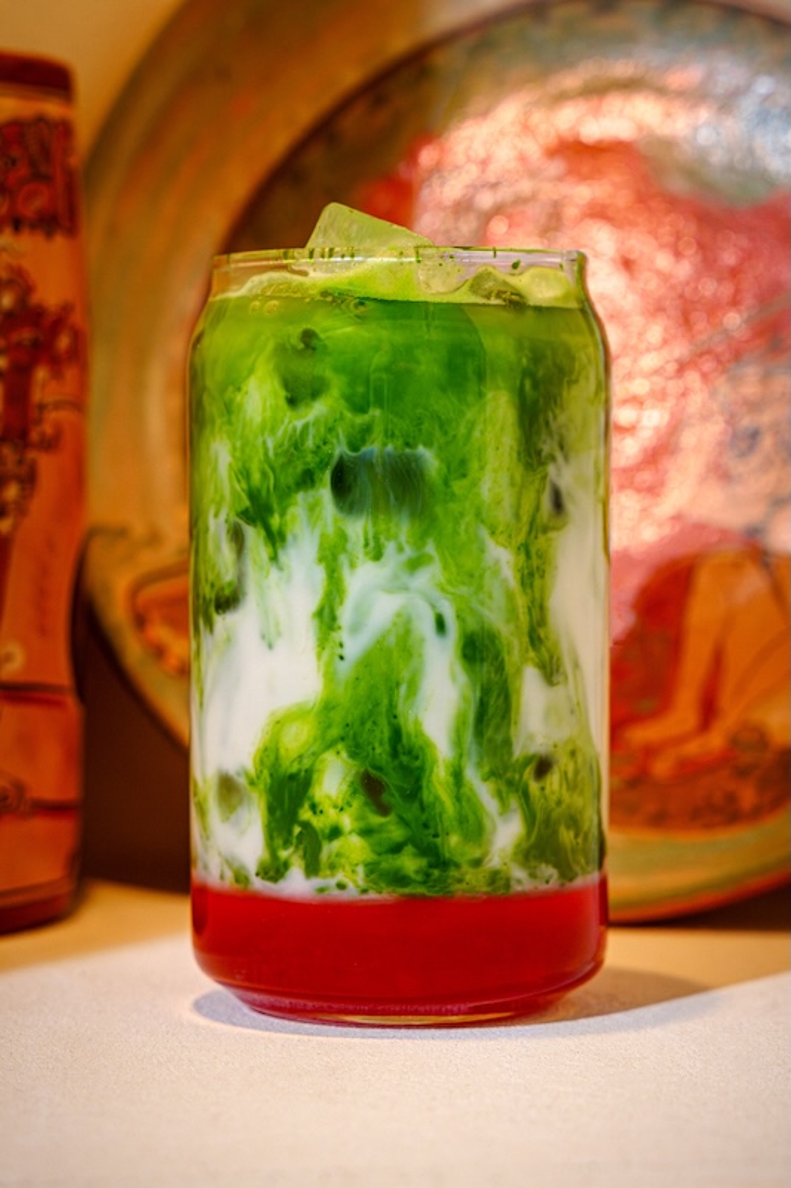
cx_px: 396
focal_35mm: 105
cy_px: 594
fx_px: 3462
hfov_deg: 13.0
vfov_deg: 19.5
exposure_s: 1/160
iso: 800
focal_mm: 70
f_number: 5.6
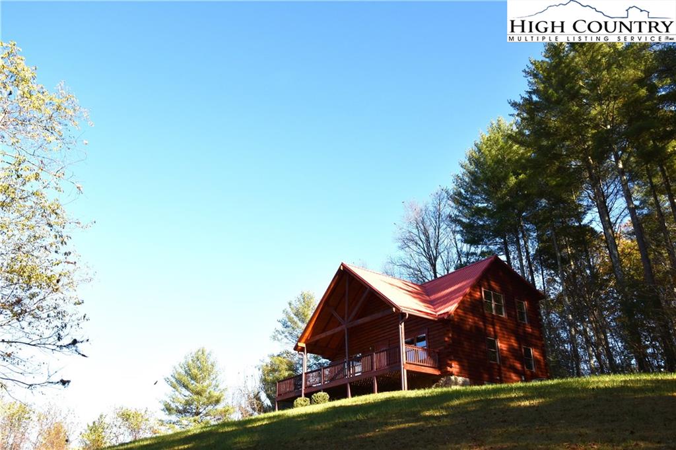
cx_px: 338
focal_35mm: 30
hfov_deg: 61.9
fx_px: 563
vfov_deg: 43.6
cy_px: 225
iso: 100
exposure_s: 1/250
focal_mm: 20
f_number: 8
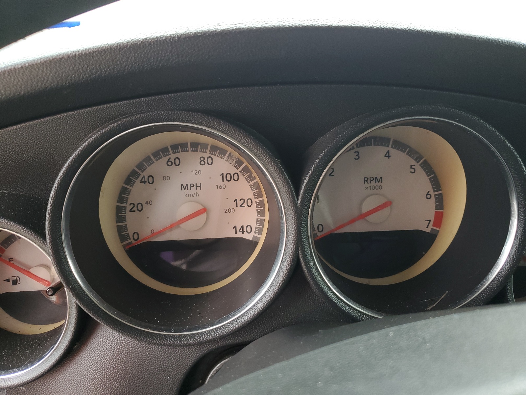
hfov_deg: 67.3
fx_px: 395
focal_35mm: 26
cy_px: 198
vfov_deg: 53.1
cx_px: 263
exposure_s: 1/120
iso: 81
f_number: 1.5
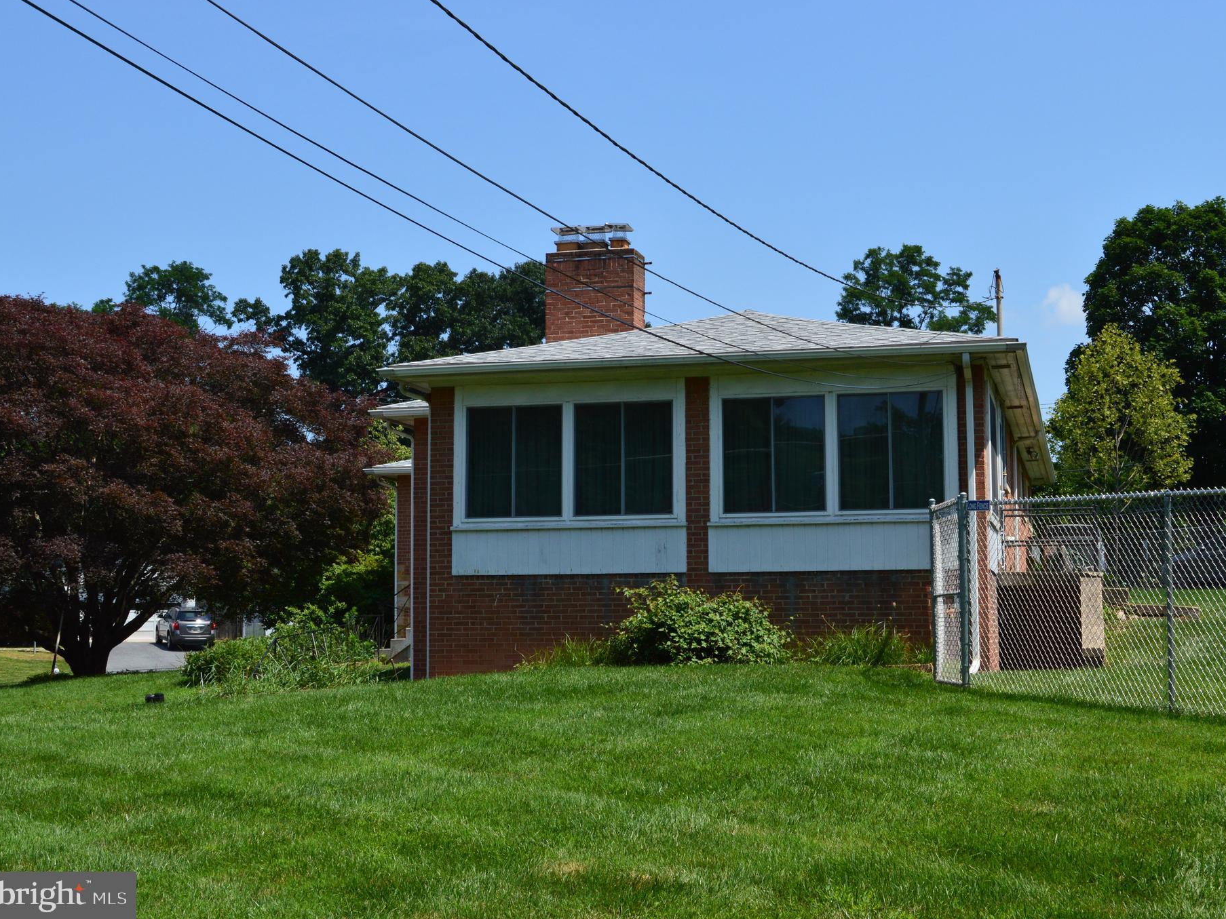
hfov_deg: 38.9
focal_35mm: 49
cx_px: 681
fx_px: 1735
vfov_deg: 29.7
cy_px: 459
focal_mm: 30
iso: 400
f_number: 11
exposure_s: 1/500
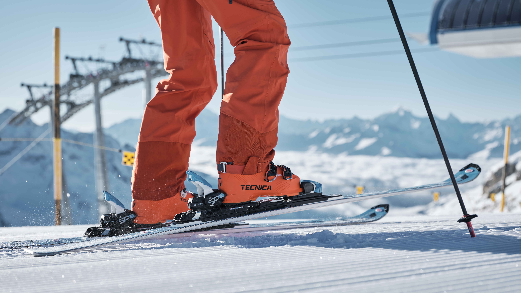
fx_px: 691
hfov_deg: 41.3
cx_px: 260
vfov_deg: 23.9
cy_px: 170
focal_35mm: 50
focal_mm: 56.5
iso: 100
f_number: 4
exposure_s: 1/450
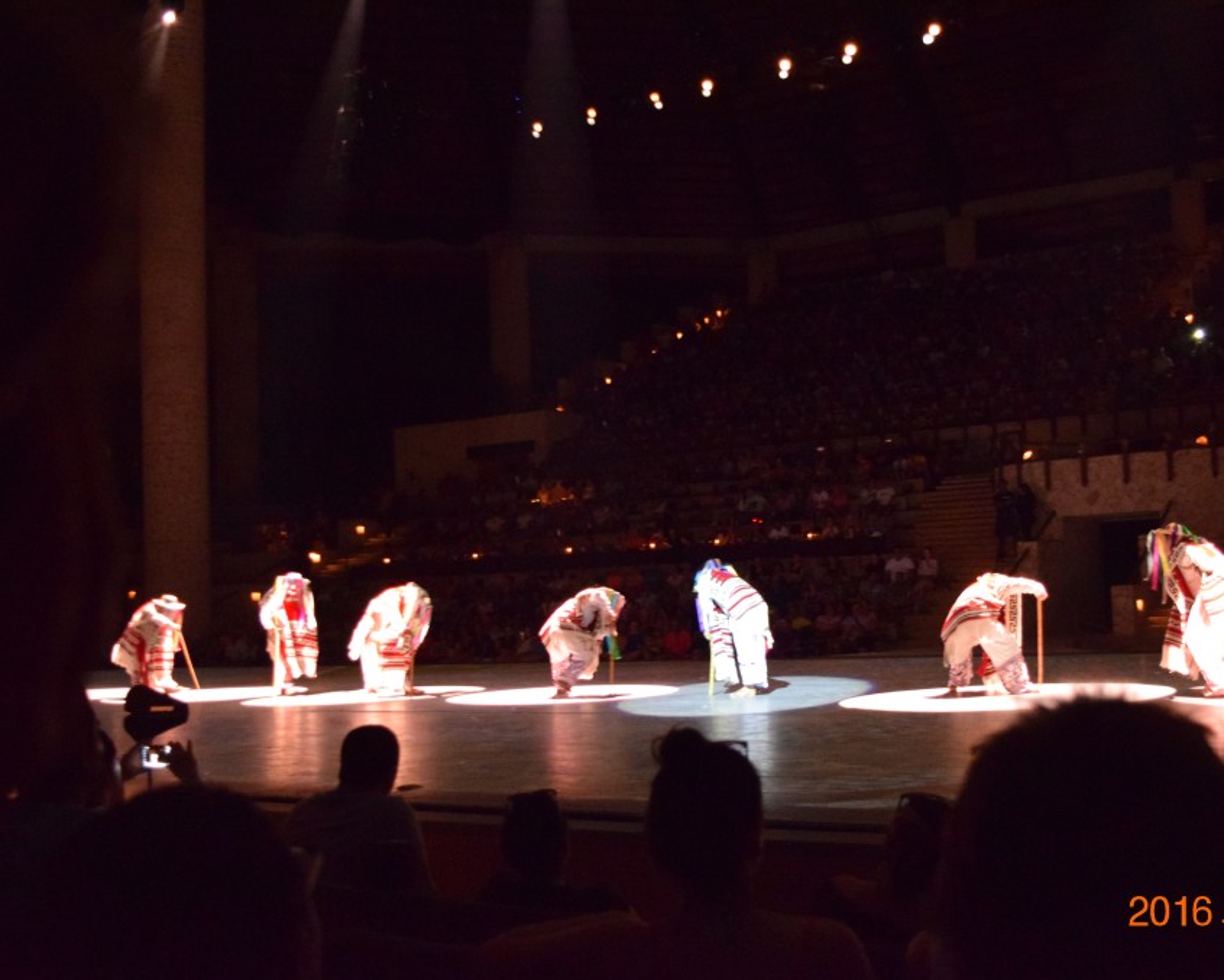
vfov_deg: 35.2
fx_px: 1542
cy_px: 492
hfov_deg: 43.1
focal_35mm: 43
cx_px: 739
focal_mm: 25
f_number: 4
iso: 6400
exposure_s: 1/50
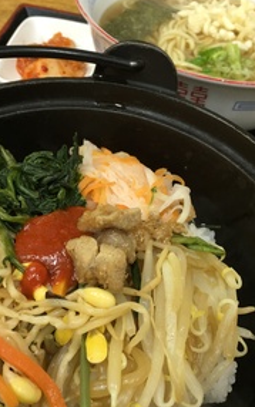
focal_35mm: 43
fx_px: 478
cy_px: 204
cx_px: 93
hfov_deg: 29.7
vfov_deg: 46.2
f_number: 2.2
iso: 125
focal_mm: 4.15
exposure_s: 1/30
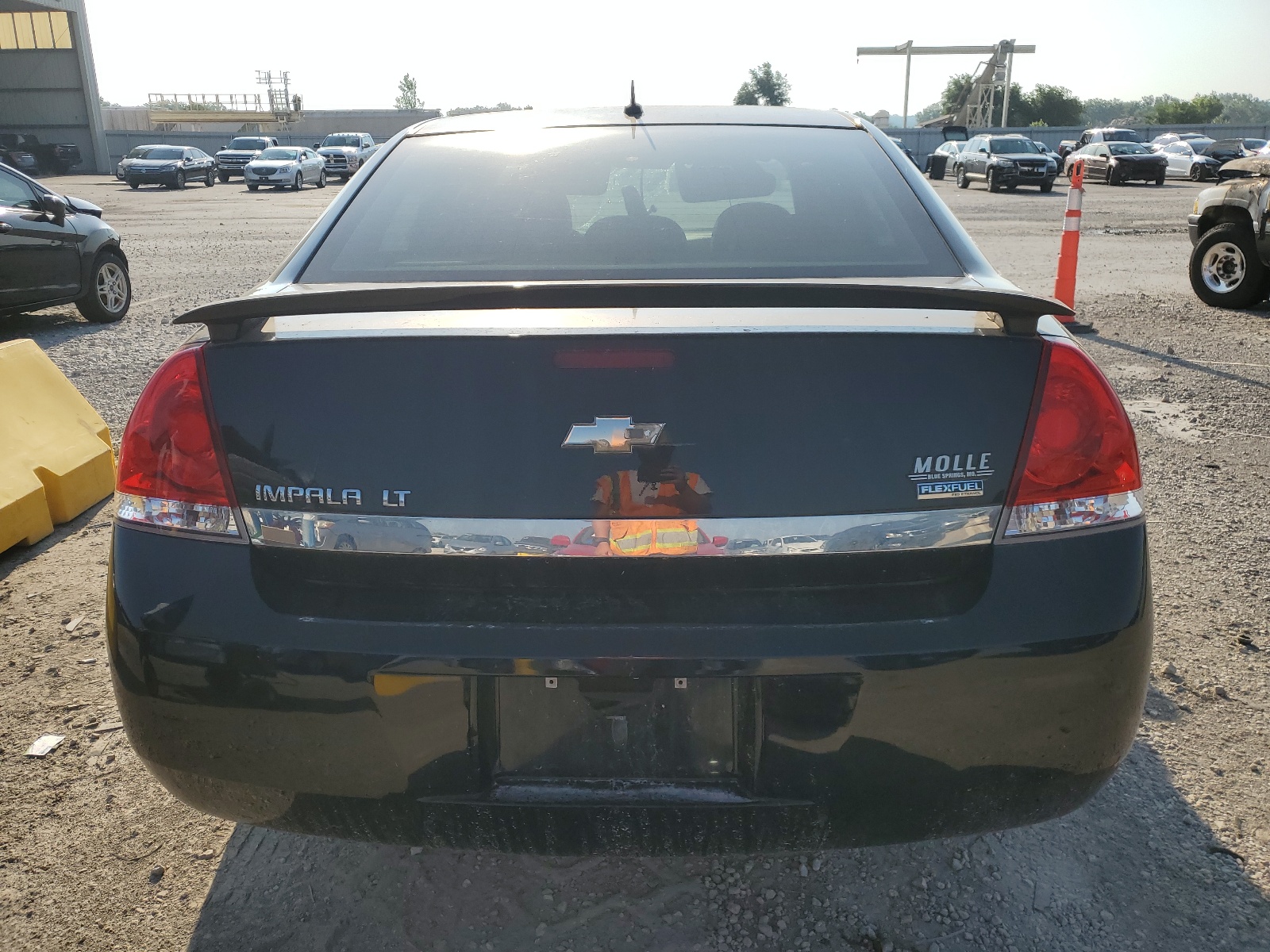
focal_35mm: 26
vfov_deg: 53.1
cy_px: 476
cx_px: 635
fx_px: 954
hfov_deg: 67.3
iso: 50
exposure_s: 1/3333
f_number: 1.5
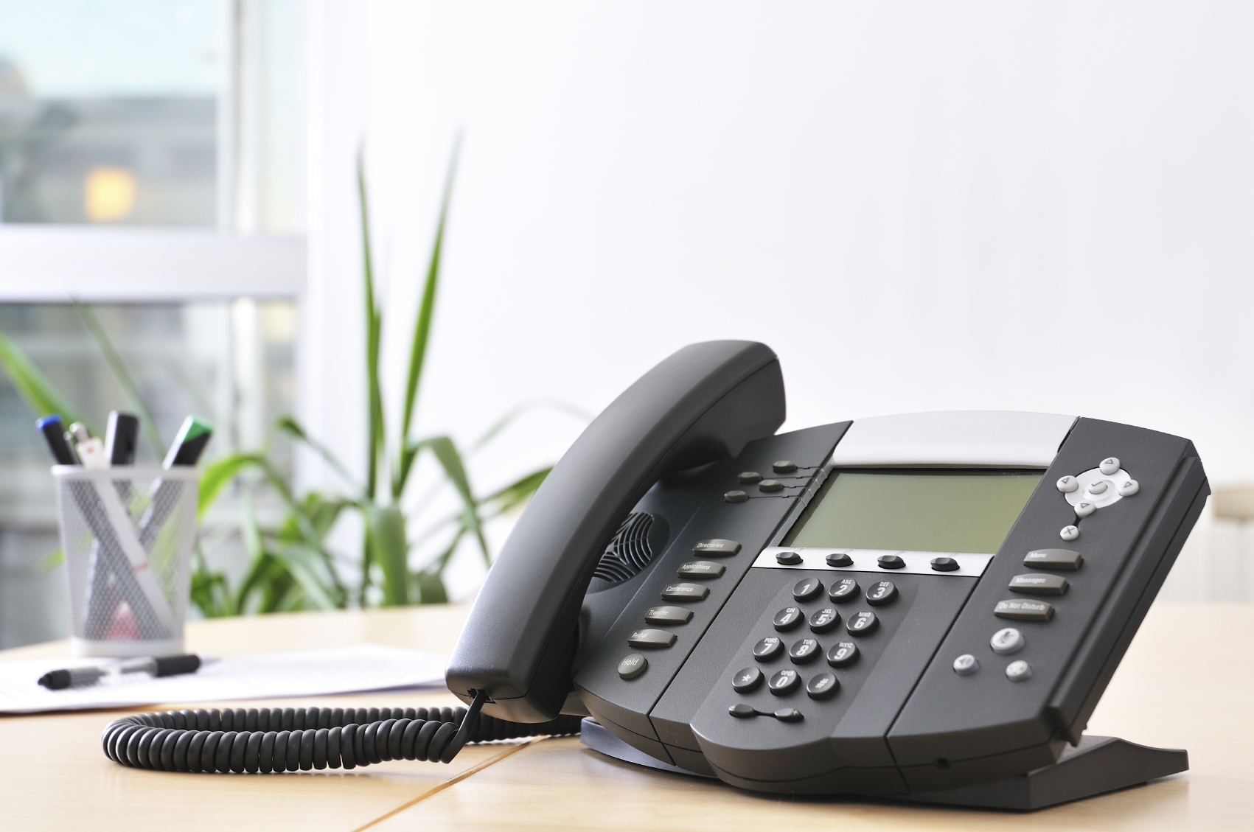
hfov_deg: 28.1
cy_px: 416
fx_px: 2504
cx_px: 627
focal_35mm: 72
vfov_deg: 18.9
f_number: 4.5
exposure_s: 1/125
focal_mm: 48
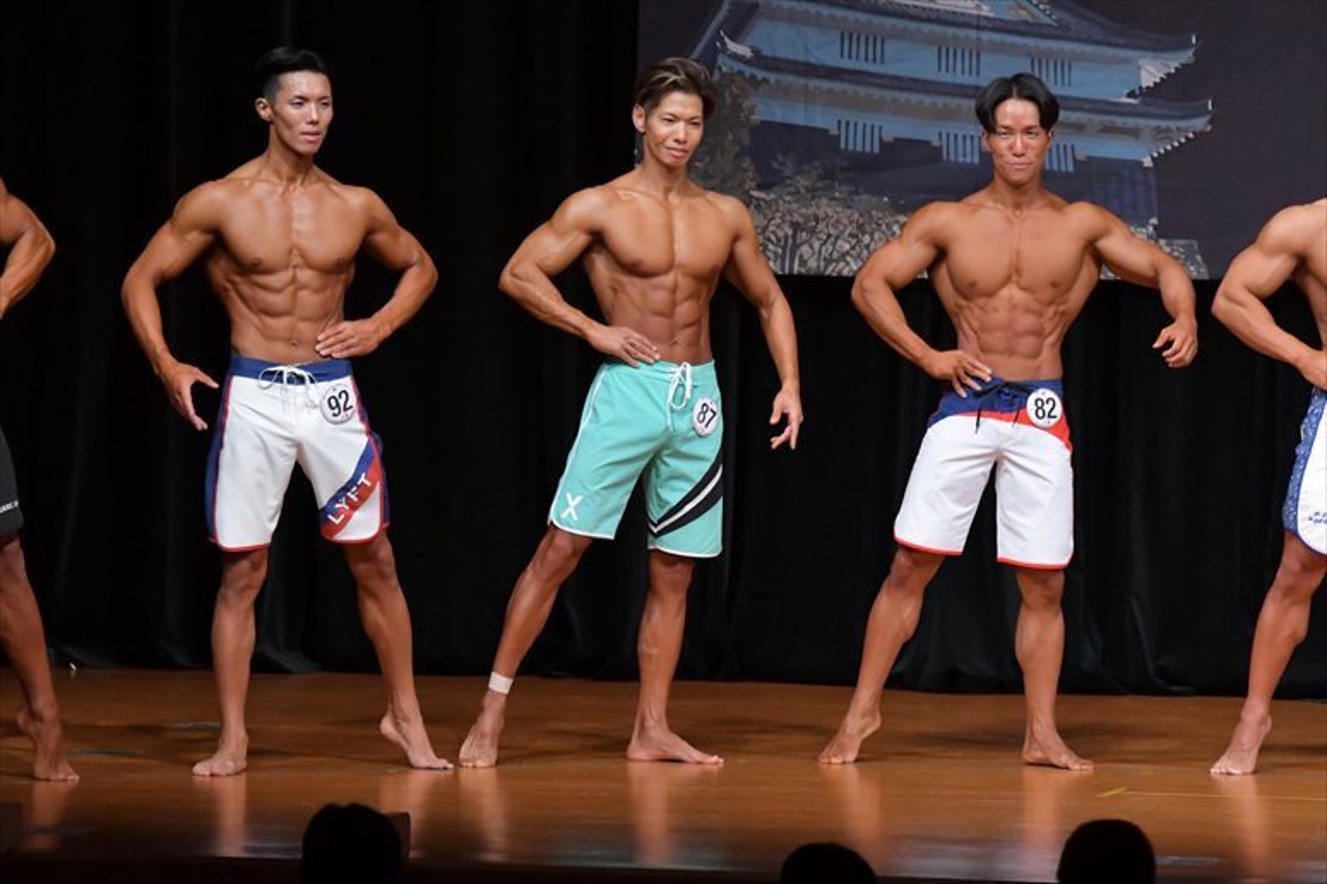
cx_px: 664
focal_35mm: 270
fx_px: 9948
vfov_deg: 5.1
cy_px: 442
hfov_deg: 7.6
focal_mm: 180
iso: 5000
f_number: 5.6
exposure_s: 1/400
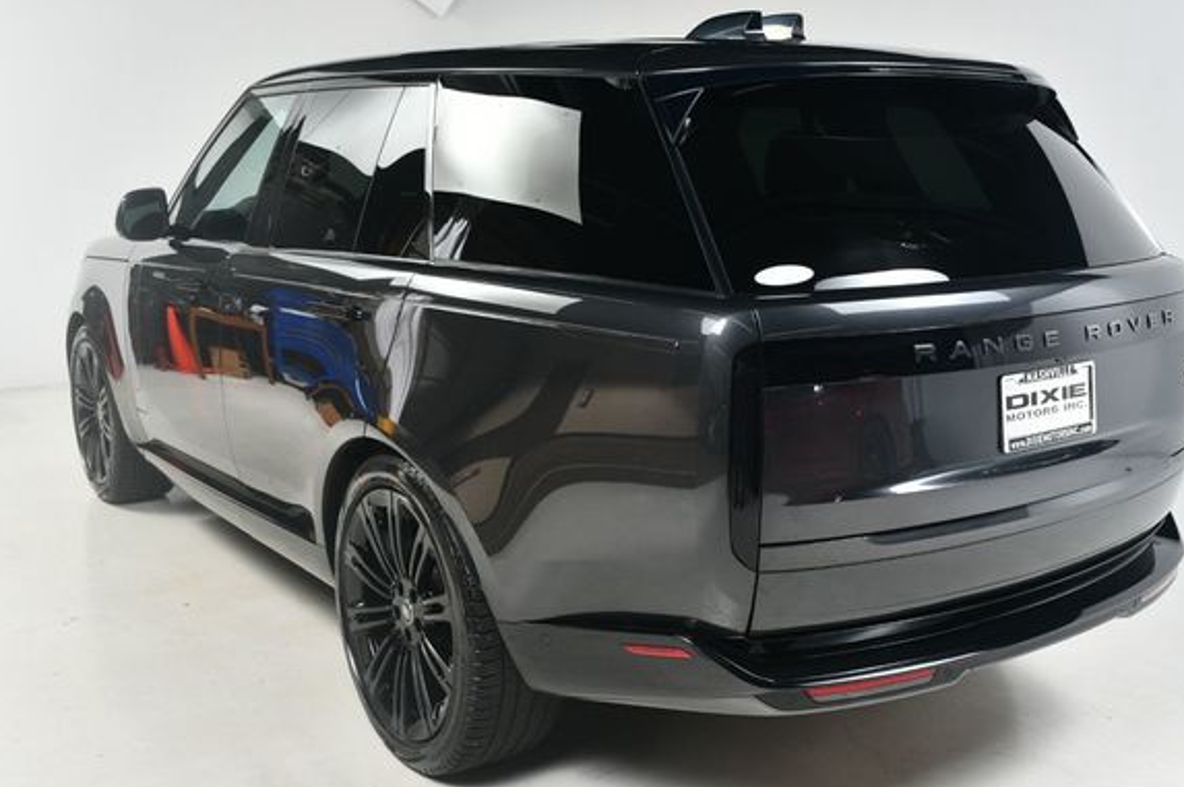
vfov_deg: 35.0
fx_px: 1249
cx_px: 632
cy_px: 399
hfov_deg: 50.7
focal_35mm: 38
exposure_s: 1/160
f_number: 9
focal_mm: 23
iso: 100
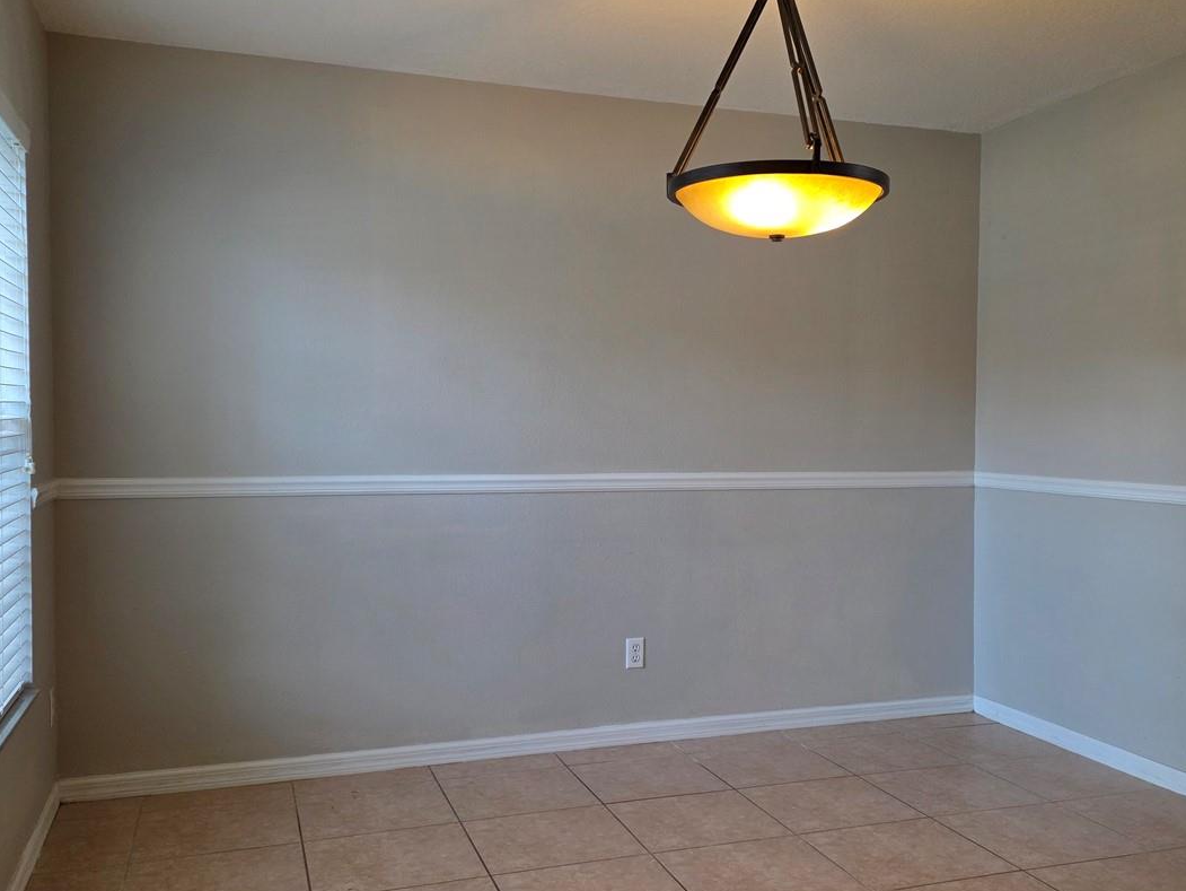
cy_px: 456
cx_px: 666
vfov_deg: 40.7
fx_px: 1200
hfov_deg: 52.5
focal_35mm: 35
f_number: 1.7
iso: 100
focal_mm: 6.3
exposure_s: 1/120
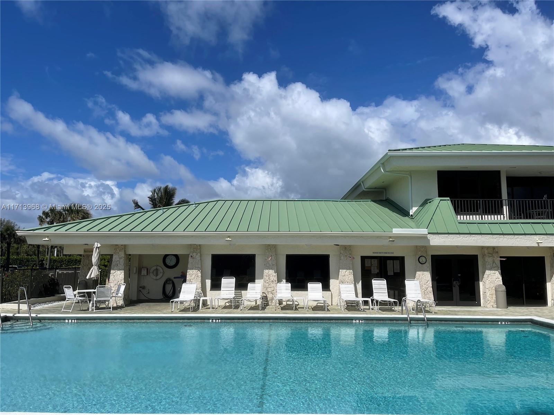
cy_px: 208
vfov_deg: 53.1
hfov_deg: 67.3
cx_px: 277
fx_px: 416
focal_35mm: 26
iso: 32
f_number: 1.6
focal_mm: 5.1
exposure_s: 1/7937
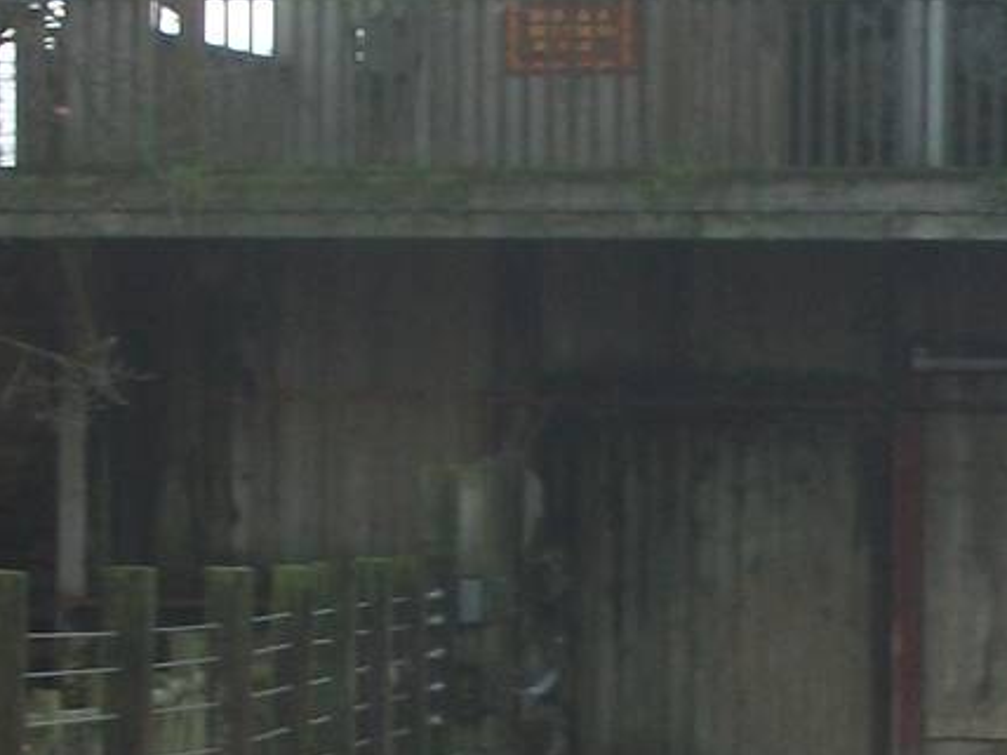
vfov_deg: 4.1
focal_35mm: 359
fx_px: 10444
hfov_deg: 5.5
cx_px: 1447
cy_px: 1101
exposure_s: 1/80
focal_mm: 17.1
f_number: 5.2
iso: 80
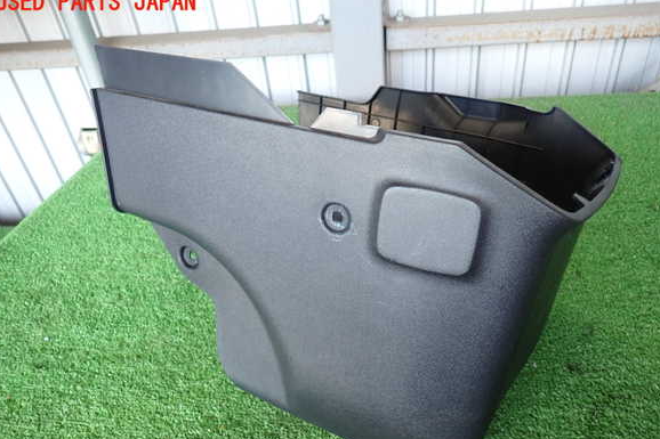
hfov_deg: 67.4
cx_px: 331
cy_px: 245
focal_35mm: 27
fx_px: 495
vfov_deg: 47.8
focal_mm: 4.5
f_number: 2
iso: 200
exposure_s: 1/60
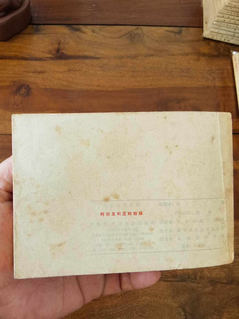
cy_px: 160
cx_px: 120
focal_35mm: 27
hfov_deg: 51.4
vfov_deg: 65.3
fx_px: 249
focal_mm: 2.26
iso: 125
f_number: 2.2
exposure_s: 1/40
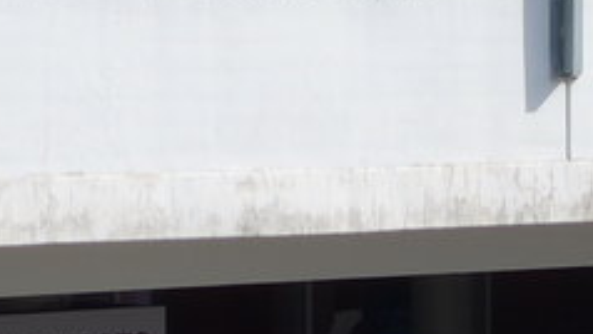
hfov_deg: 5.9
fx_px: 5693
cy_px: 950
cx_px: 578
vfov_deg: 3.3
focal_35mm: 362
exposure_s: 1/640
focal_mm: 13.4
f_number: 3.9
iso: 80
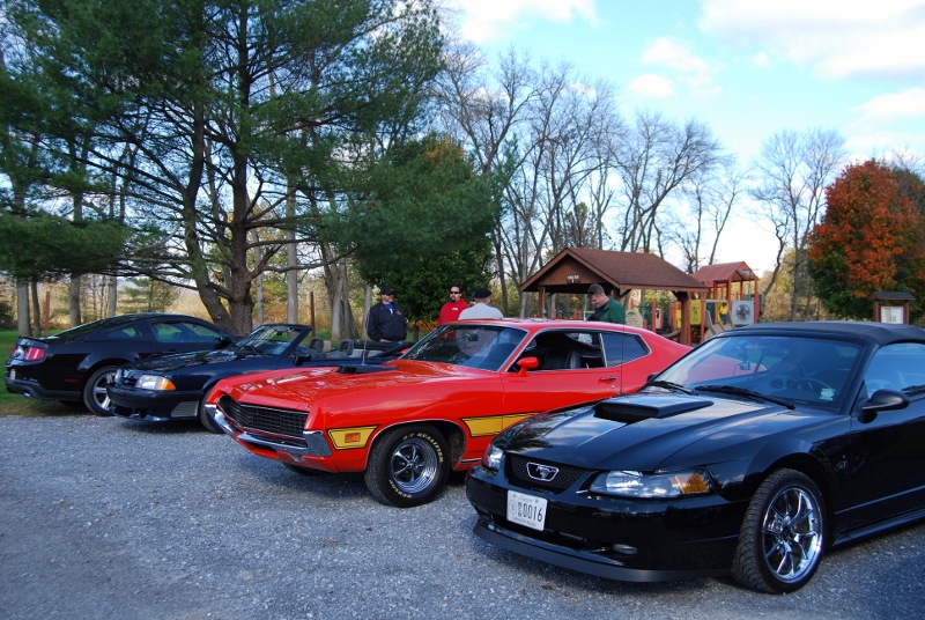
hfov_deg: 53.1
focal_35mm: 36
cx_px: 462
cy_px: 310
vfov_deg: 37.0
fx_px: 926
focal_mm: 24
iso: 100
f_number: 5.6
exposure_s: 1/125
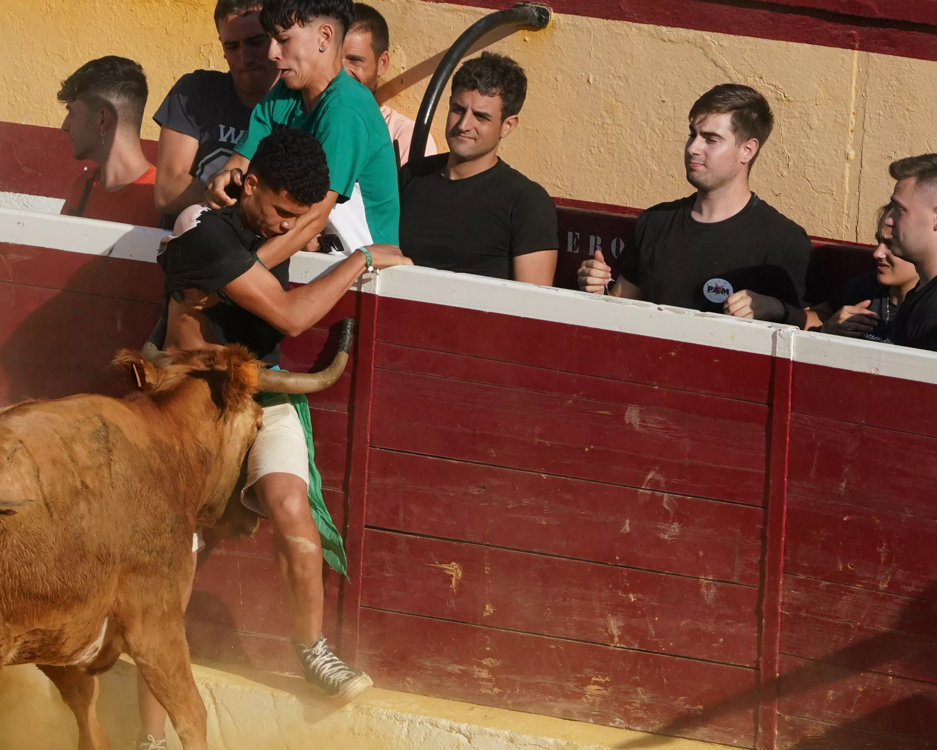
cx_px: 105
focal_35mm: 686
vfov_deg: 2.3
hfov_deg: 2.8
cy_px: 378
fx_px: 19023
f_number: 5.6
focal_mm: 266
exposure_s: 1/5000
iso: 800
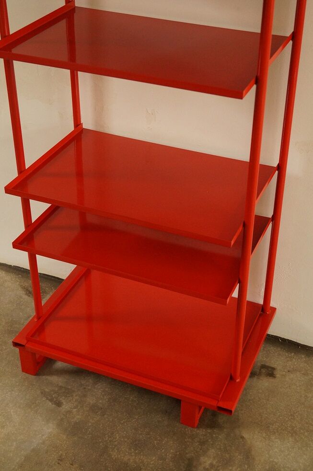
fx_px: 680
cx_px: 156
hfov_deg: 25.9
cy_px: 236
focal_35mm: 52
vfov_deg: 38.2
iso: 1600
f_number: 5
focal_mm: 35
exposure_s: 1/200
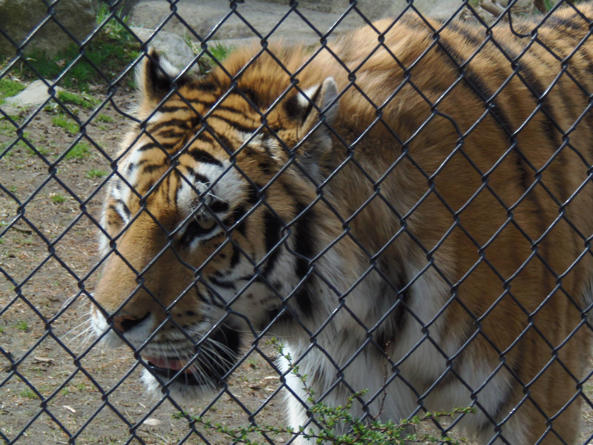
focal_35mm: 159
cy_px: 222
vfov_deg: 9.3
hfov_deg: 12.4
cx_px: 296
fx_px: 2724
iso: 64
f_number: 4.8
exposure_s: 1/200
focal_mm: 29.4
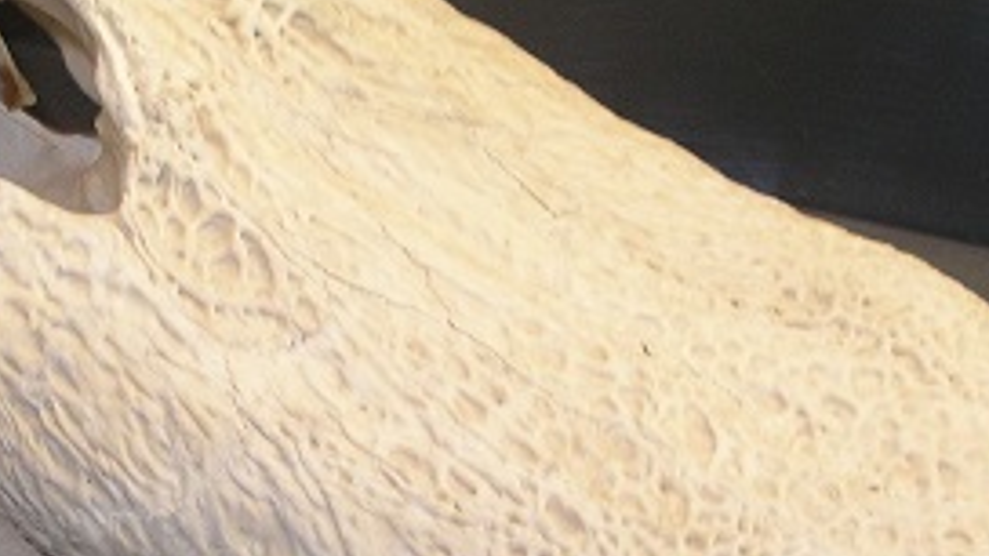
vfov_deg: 12.5
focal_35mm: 96
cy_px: 454
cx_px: 367
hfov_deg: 22.2
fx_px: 2518
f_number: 2.8
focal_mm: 7.8
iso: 125
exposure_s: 1/40
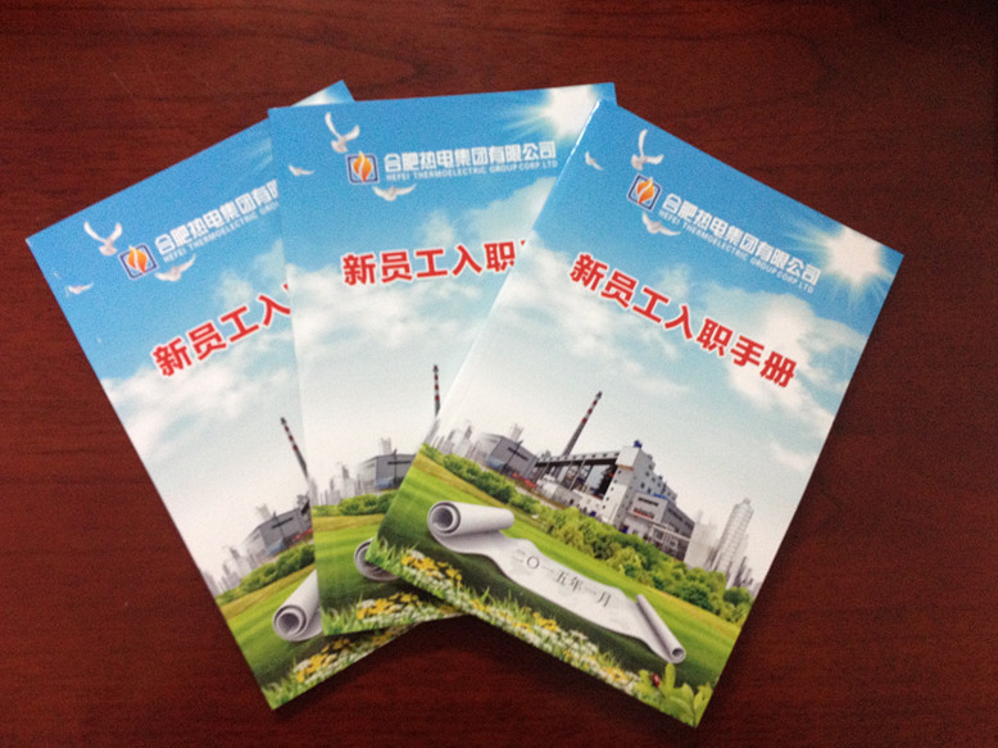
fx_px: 1038
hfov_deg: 51.4
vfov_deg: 39.6
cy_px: 376
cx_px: 503
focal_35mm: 36
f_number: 2.4
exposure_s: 1/20
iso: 250
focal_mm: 4.28
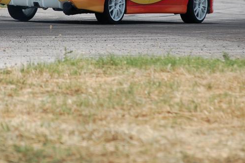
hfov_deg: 4.9
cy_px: 4
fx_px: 2843
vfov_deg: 3.3
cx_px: 82
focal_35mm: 418
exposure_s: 1/1000
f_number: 5
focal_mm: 135
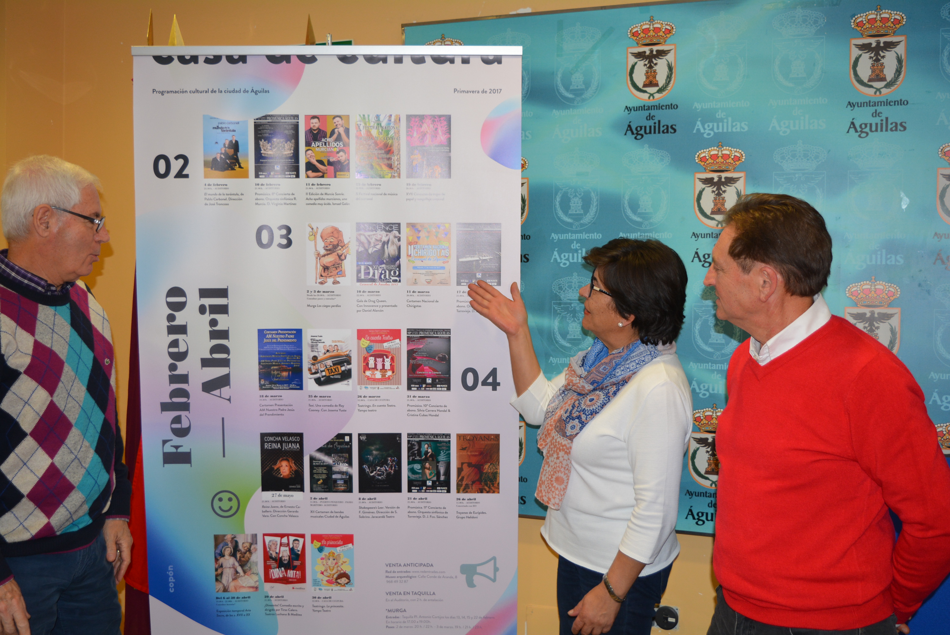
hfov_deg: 47.9
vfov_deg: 33.1
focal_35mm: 40
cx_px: 475
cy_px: 318
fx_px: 1070
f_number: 4
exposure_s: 1/60
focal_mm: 27
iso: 450
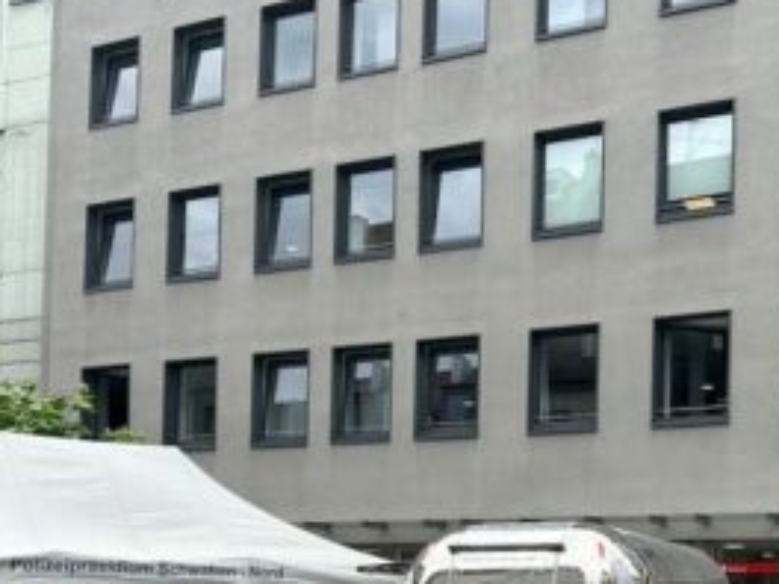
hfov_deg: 37.0
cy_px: 578
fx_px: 1148
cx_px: 534
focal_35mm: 51
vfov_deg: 27.0
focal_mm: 6.86
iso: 80
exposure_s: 1/2353
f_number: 1.78
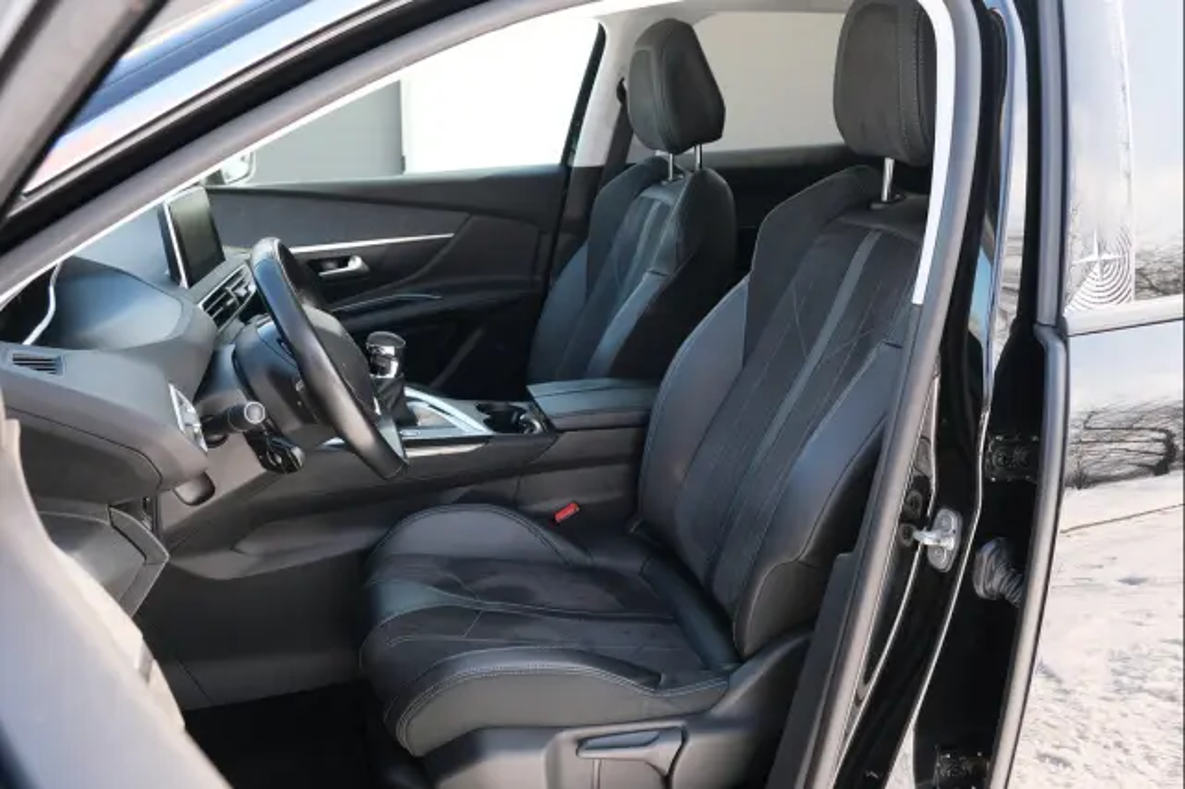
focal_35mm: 31
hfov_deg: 60.3
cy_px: 394
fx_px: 1020
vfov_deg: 42.3
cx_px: 592
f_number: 4.5
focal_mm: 20.5
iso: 320
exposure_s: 1/105
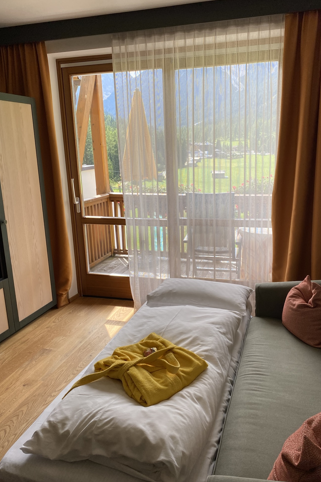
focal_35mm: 28
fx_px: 374
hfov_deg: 46.3
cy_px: 234
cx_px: 177
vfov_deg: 65.5
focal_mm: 4.25
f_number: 1.8
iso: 32
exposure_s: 1/243
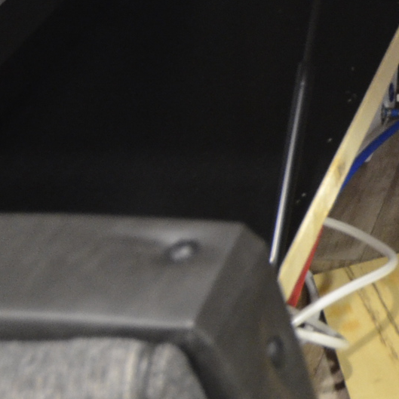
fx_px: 1082
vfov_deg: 20.8
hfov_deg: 16.5
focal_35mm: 83
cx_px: 771
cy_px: 136
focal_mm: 14
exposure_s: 1/25
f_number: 2.8
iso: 1600
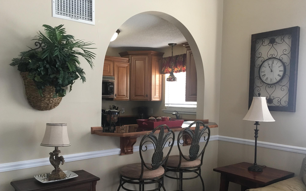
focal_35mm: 32
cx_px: 148
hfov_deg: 59.6
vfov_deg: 39.2
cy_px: 118
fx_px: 267
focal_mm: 4.15
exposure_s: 1/15
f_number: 2.2
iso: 50
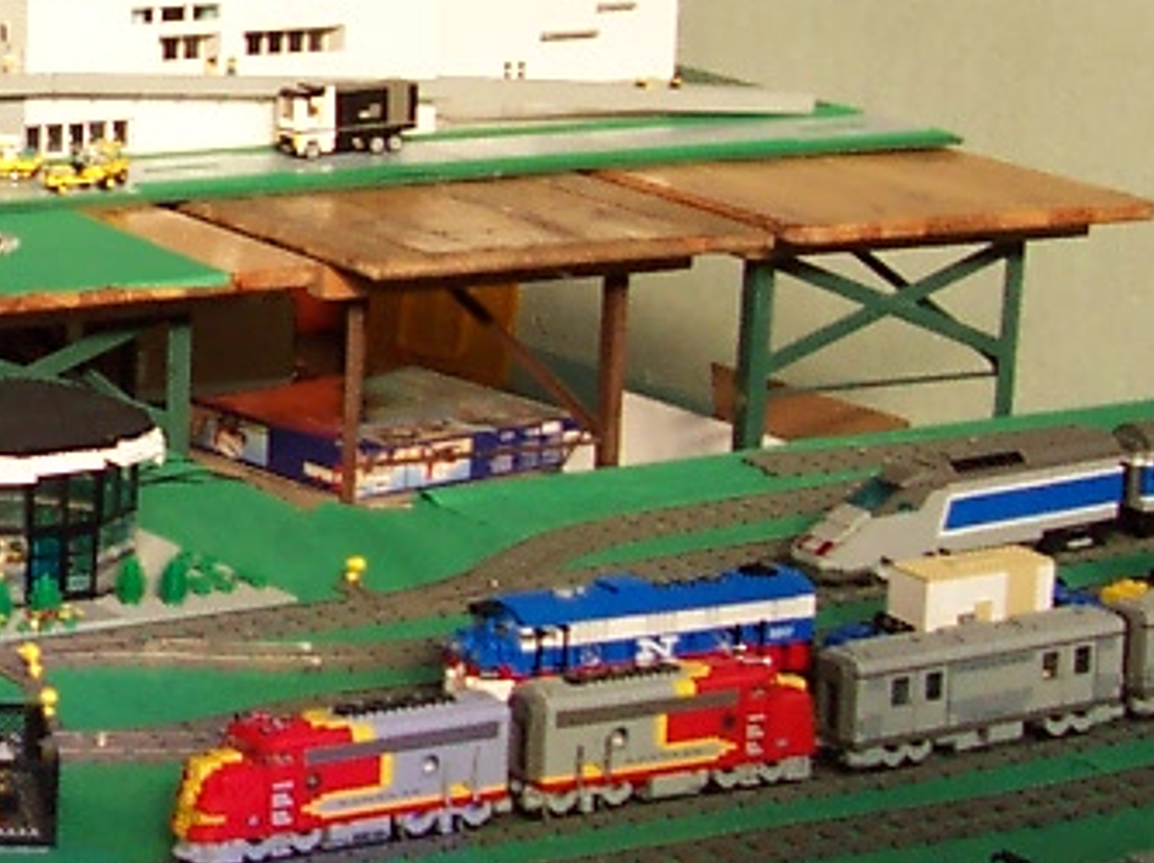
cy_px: 121
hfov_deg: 14.4
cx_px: -218
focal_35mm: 133
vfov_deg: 11.1
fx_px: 4431
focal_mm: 5.6
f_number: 2.8
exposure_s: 1/180
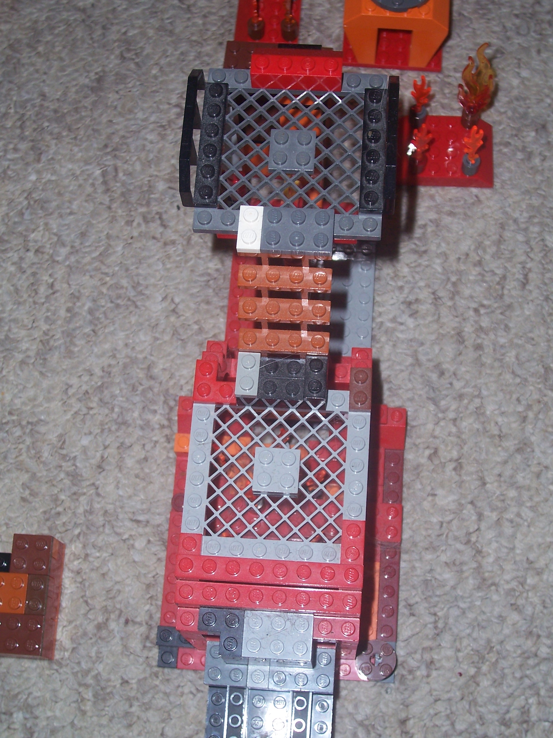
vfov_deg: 36.2
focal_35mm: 53
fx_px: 1129
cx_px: 276
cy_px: 369
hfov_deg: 27.5
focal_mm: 8.6
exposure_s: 1/60
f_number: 3.4
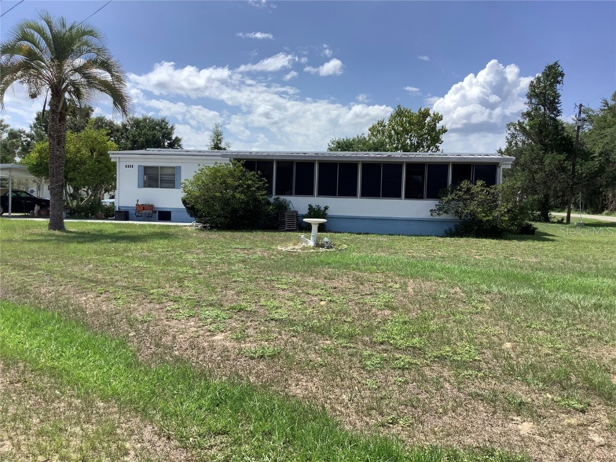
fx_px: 552
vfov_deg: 45.4
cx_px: 308
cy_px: 231
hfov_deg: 58.4
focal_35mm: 31
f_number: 2.4
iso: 25
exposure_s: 1/1538
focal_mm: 3.3
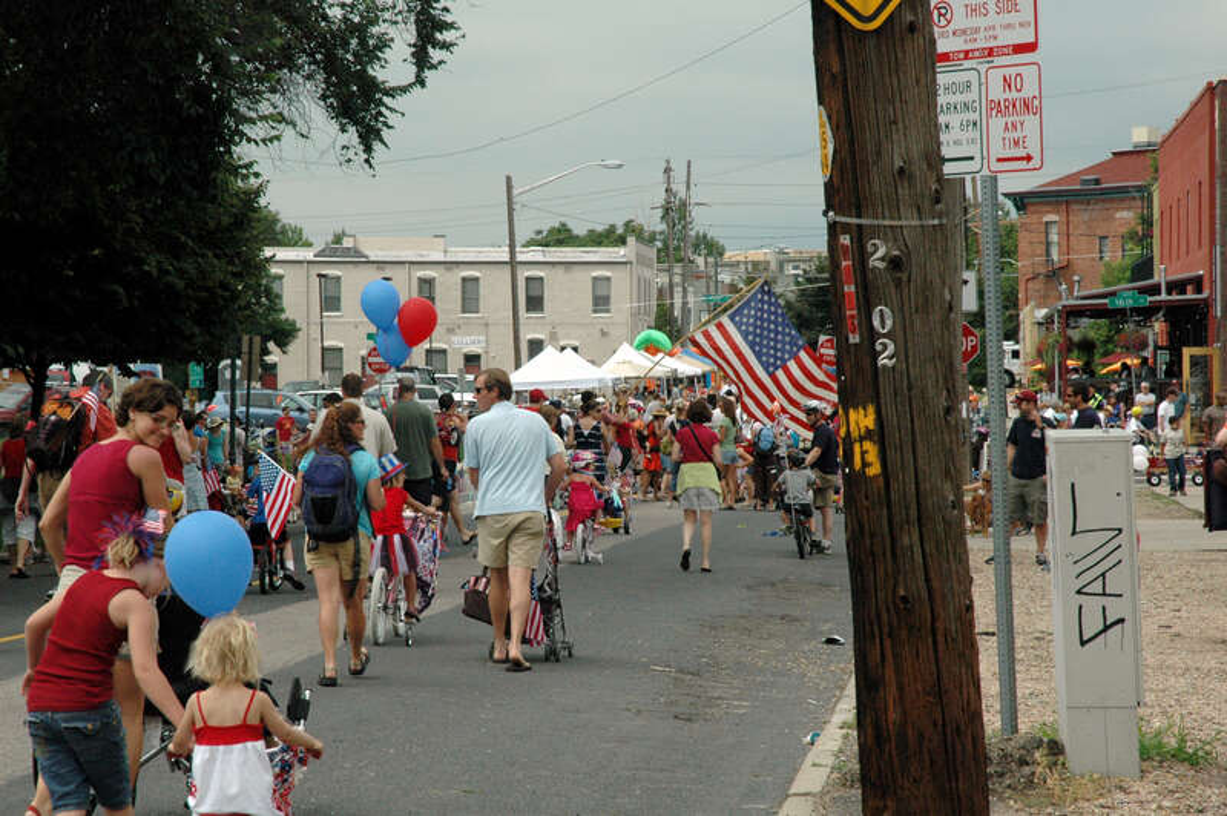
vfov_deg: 13.0
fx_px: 3576
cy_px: 408
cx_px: 614
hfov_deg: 19.5
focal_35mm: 105
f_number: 14
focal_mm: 70
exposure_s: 1/640
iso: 800
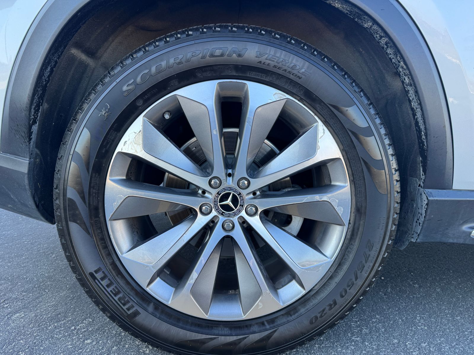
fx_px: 329
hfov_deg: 71.6
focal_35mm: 24
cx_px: 237
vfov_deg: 56.8
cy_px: 178
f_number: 1.78
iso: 64
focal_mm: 6.76
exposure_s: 1/229
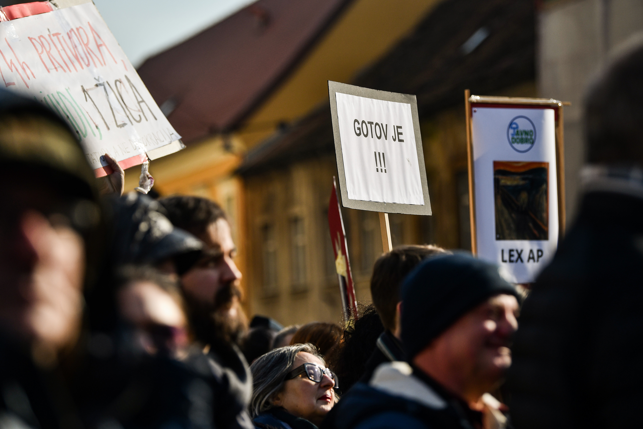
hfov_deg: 15.2
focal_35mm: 135
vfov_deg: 10.2
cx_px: 323
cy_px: 210
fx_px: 2411
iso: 200
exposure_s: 1/8000
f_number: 3.5
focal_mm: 130
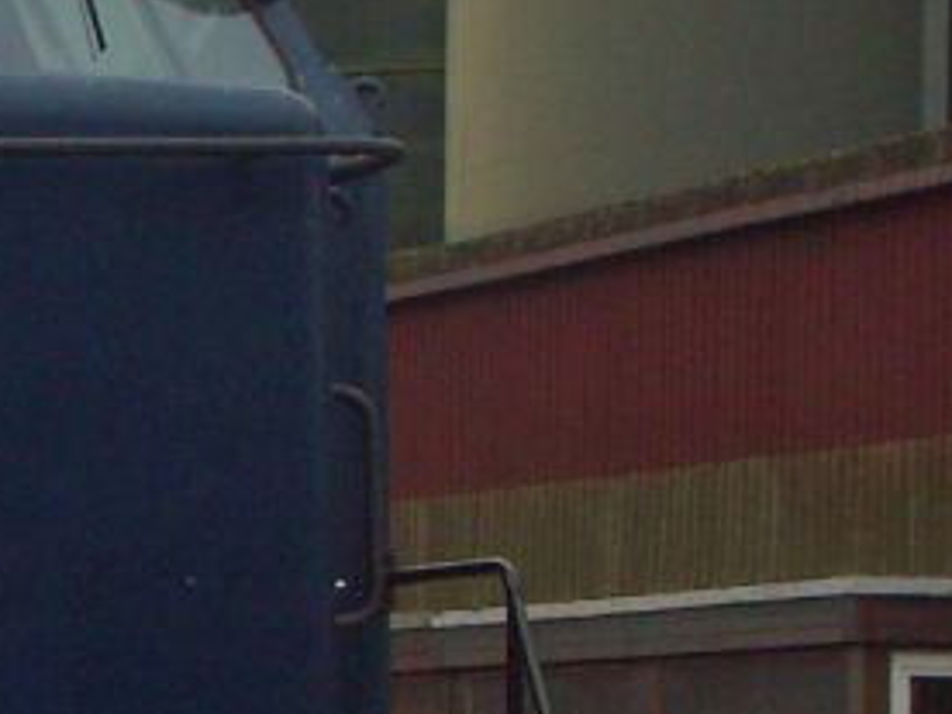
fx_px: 5610
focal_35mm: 204
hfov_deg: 9.2
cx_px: -797
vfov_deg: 7.2
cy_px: 738
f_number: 5
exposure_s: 1/800
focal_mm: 14.02
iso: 200
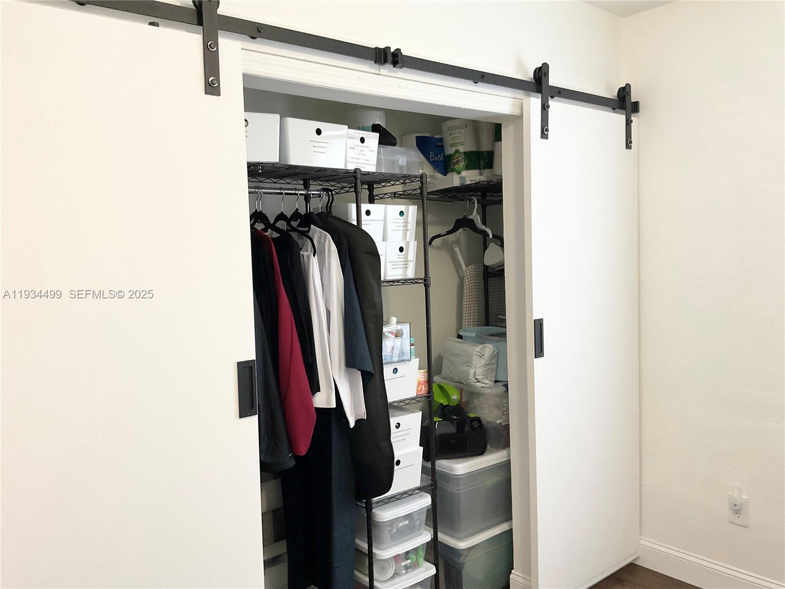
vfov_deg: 48.2
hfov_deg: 61.7
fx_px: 658
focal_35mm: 29
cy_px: 294
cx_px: 392
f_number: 1.8
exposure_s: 1/60
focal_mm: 3
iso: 125
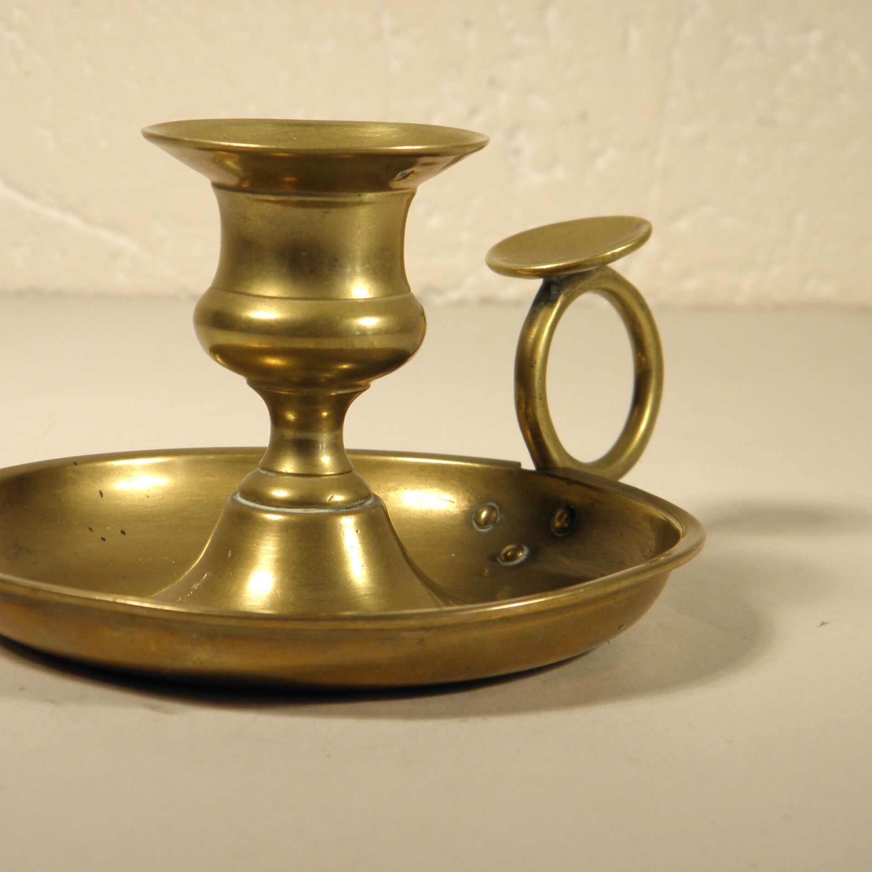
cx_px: 339
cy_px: 435
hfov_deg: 18.3
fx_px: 2707
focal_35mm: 95
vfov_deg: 18.3
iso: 100
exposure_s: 1/60
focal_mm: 14.3
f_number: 4.4
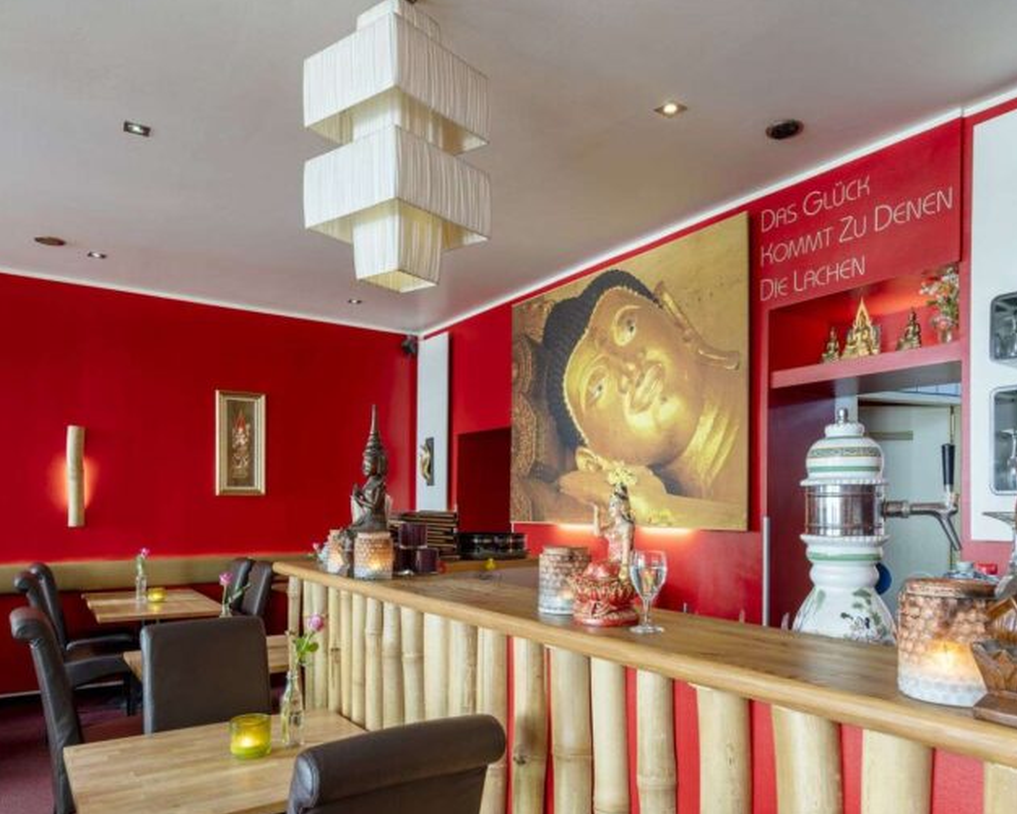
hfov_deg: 70.1
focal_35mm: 24
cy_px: 504
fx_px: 722
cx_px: 564
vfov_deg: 58.1
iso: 100
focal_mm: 16
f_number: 8
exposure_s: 1/6
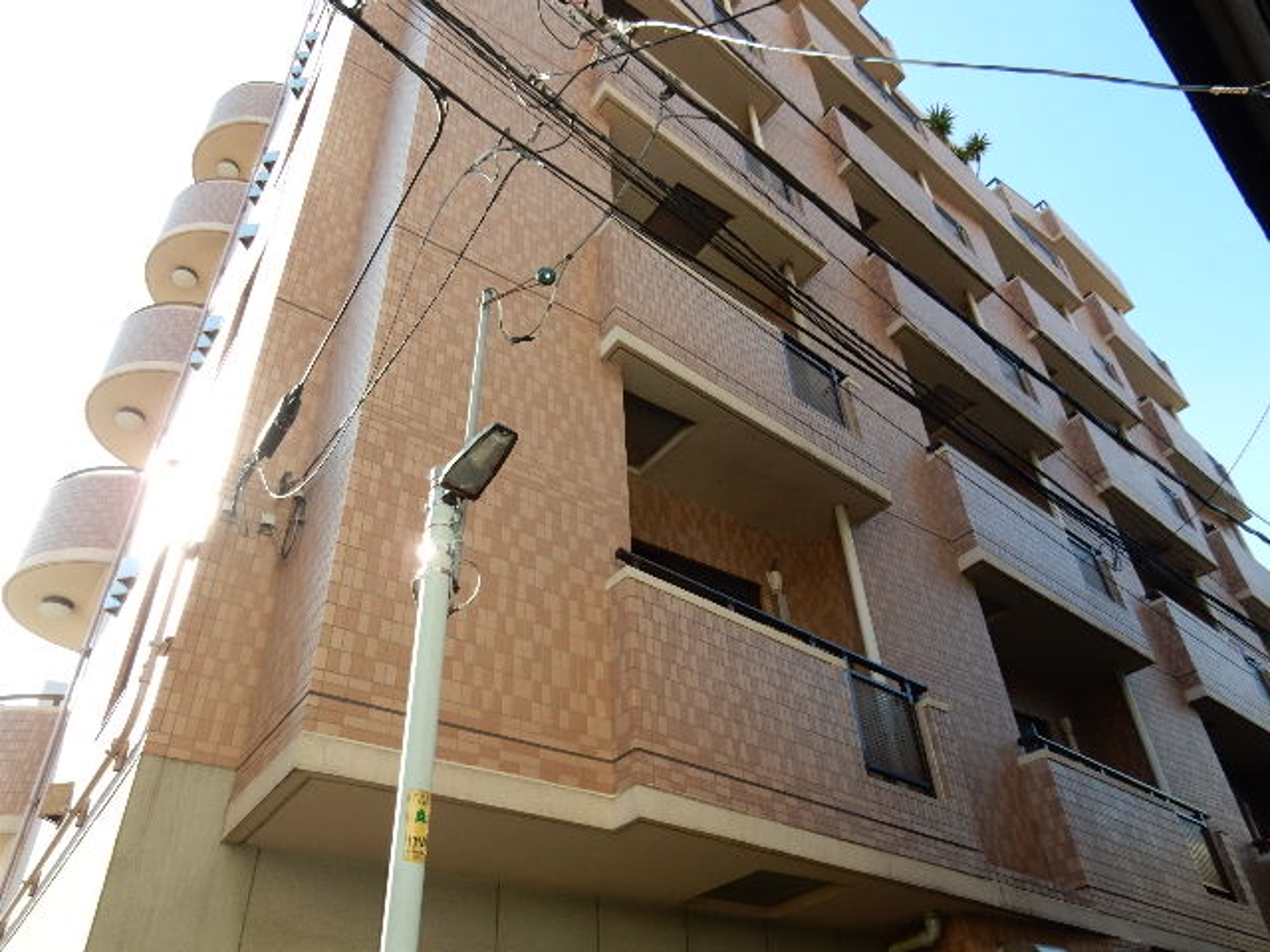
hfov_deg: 69.4
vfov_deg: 54.9
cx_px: 635
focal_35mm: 25
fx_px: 917
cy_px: 476
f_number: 3.7
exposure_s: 1/250
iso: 125
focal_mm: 4.5
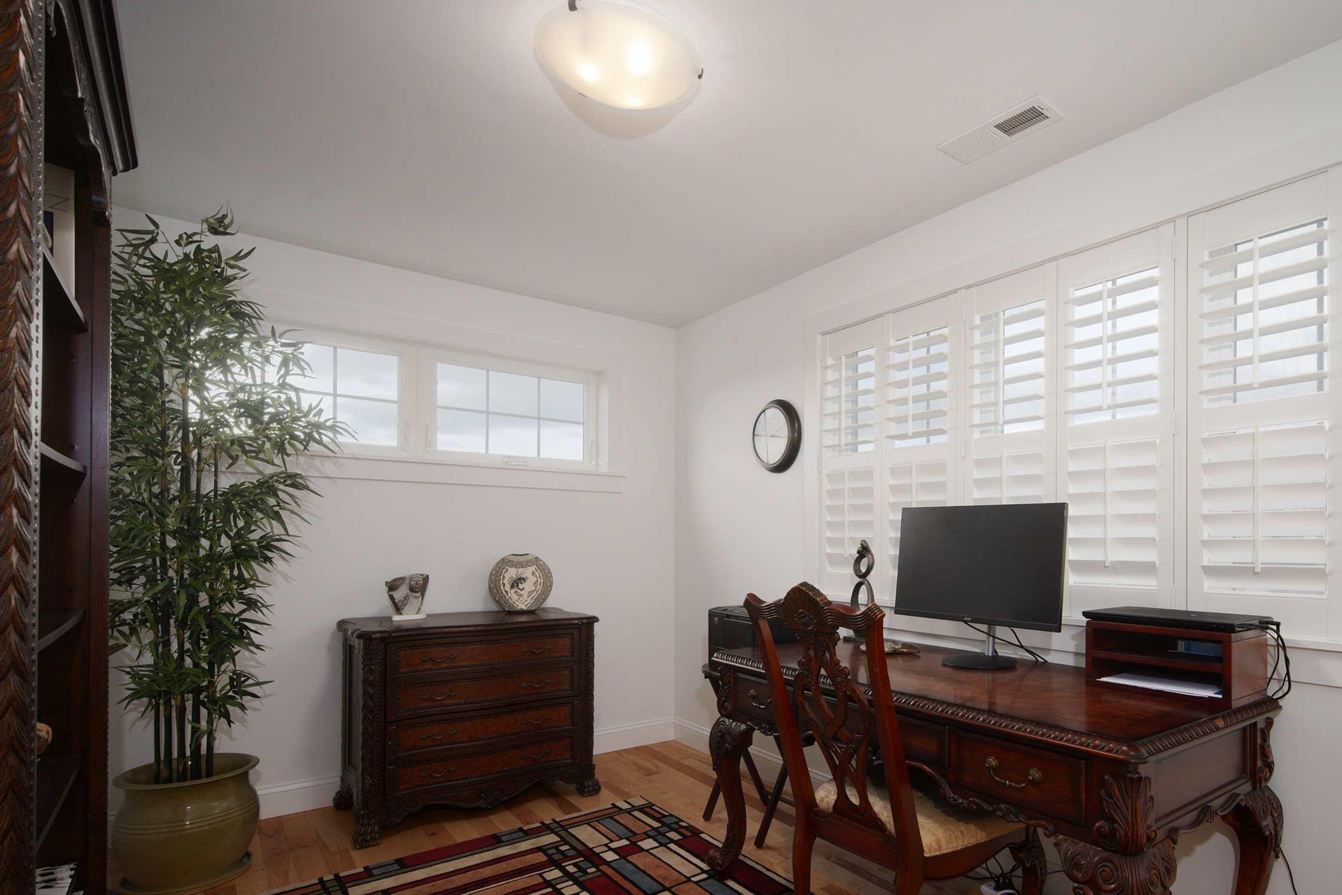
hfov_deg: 85.8
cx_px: 805
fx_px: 708
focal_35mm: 19
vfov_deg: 63.6
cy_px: 562
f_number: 9
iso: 320
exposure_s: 1/100
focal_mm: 14
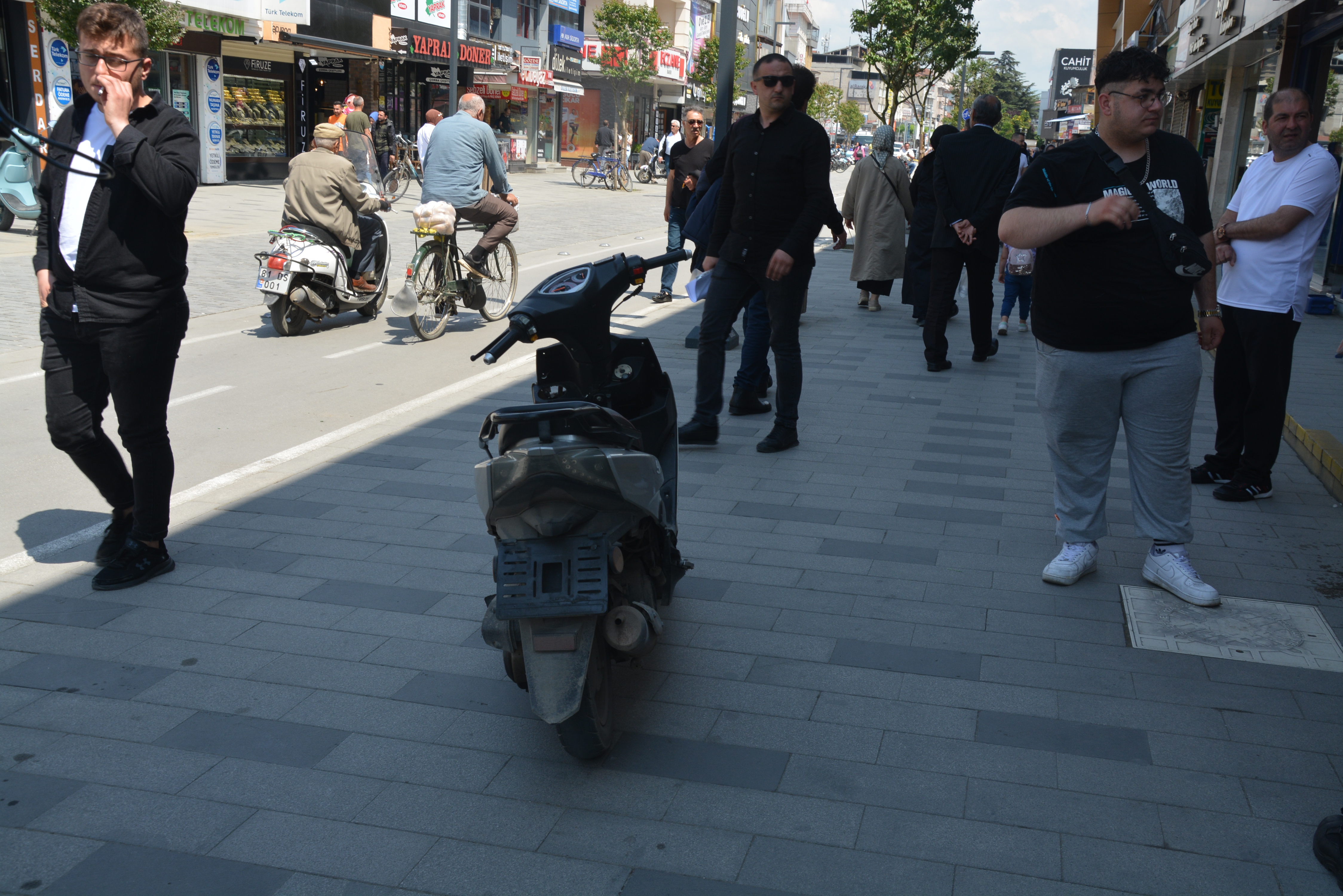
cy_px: 448
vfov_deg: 36.9
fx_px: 1343
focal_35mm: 36
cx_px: 672
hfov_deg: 53.1
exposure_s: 1/250
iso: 200
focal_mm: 24
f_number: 8
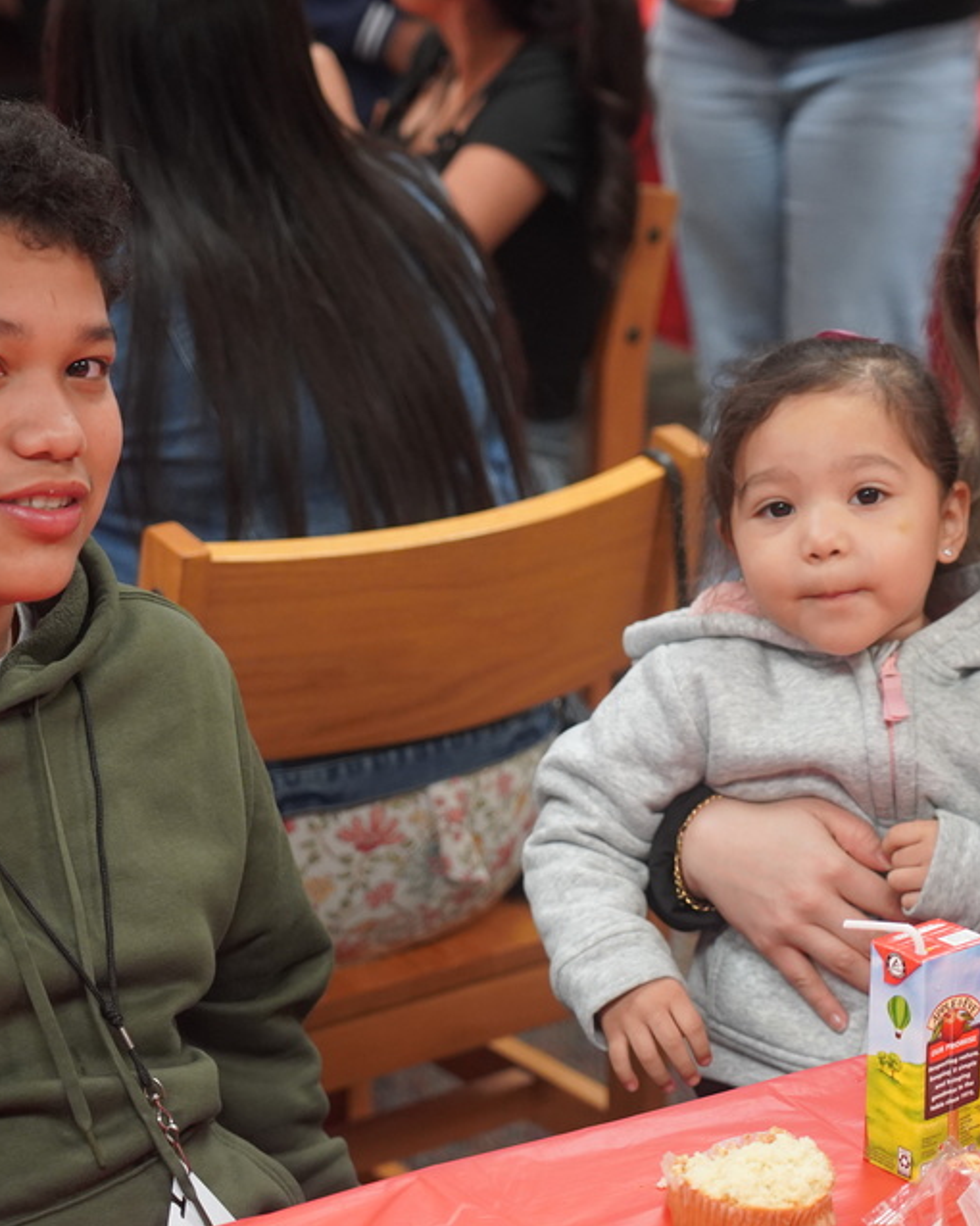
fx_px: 3990
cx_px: 502
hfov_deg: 14.0
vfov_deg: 17.5
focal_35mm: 110
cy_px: 576
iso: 2500
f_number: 4
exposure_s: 1/160
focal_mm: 73
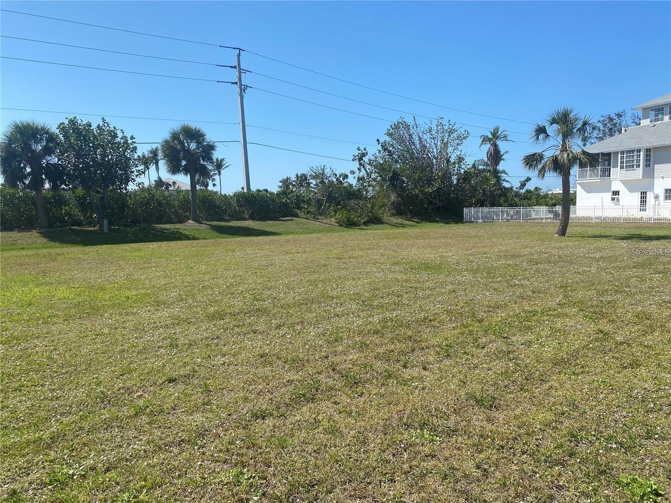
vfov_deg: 53.1
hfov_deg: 67.3
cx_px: 336
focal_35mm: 26
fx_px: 504
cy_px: 252
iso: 32
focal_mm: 4.25
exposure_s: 1/3300
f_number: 1.8
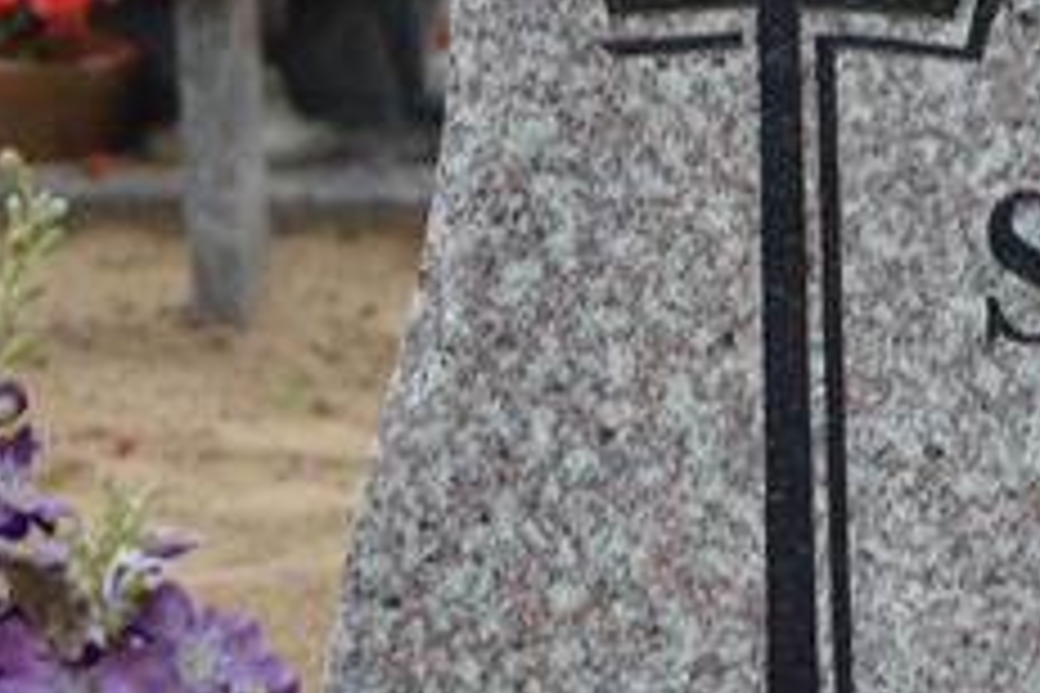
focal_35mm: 257
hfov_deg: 7.9
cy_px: 720
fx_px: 7424
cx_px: 1243
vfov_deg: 5.3
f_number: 5.6
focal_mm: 62
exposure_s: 1/125
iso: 200
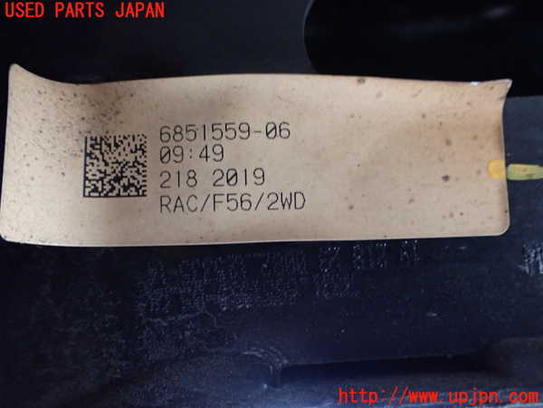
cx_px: 272
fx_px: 471
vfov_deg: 46.8
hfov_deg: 60.0
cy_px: 204
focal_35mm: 30
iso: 800
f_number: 2.3
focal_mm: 5.4
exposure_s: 1/30
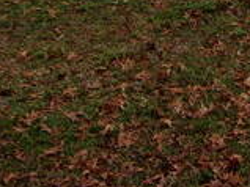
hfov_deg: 20.3
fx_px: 628
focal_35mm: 87
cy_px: -108
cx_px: 338
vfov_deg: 15.4
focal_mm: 4.9
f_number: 10.4
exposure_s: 1/38
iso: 80
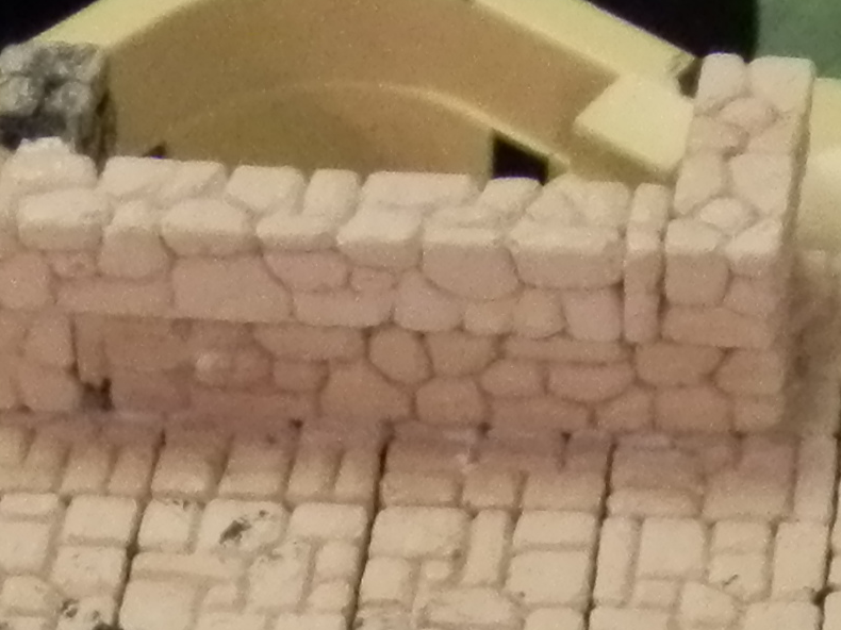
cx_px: 423
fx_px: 3692
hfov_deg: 13.0
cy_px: 1512
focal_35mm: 152
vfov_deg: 8.8
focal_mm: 5
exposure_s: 1/50
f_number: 3.1
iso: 400
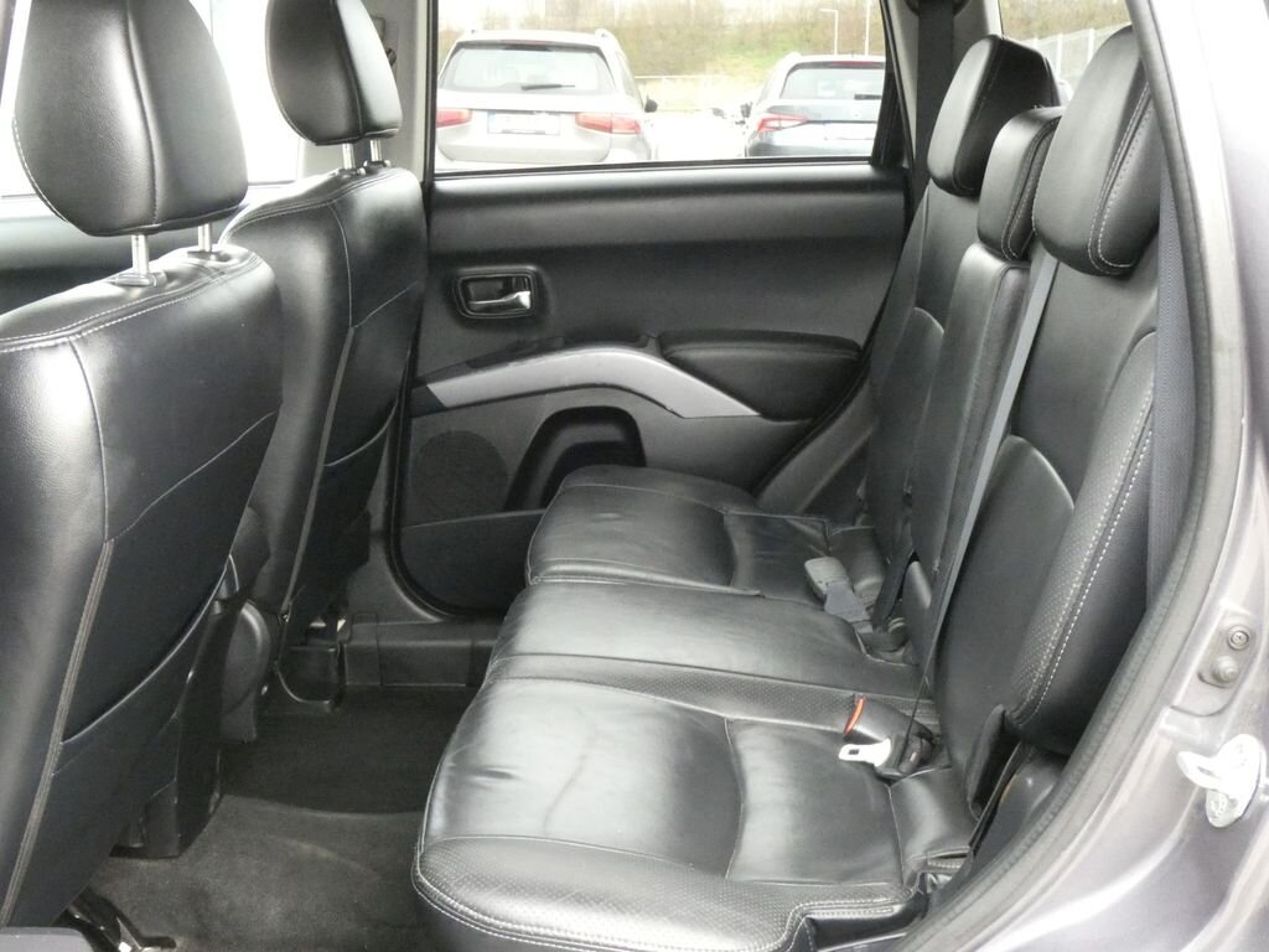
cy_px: 476
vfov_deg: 35.1
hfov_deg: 45.8
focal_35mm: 41
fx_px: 1503
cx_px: 634
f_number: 5.6
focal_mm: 7.3
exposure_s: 1/50
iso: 1600
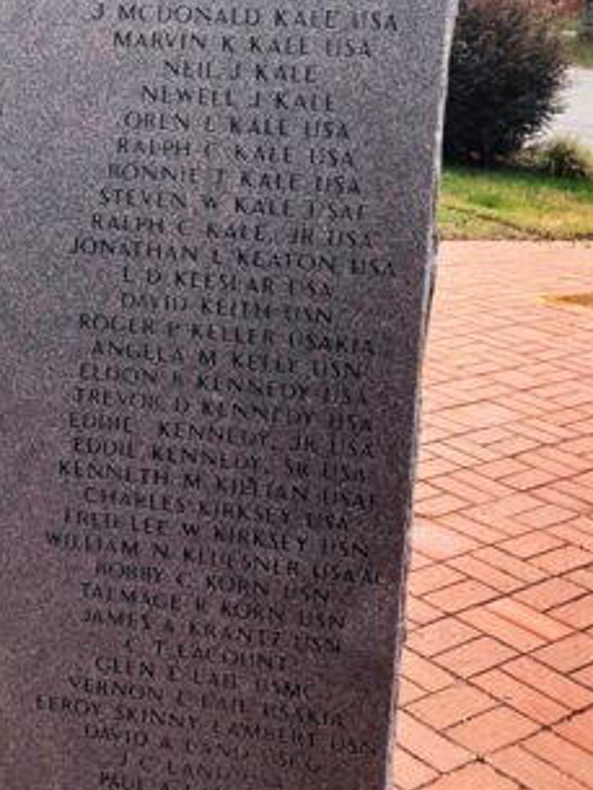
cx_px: 83
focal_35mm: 55
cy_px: 218
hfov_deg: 25.9
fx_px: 1255
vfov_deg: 34.3
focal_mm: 4
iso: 20
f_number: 1.8
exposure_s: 1/528
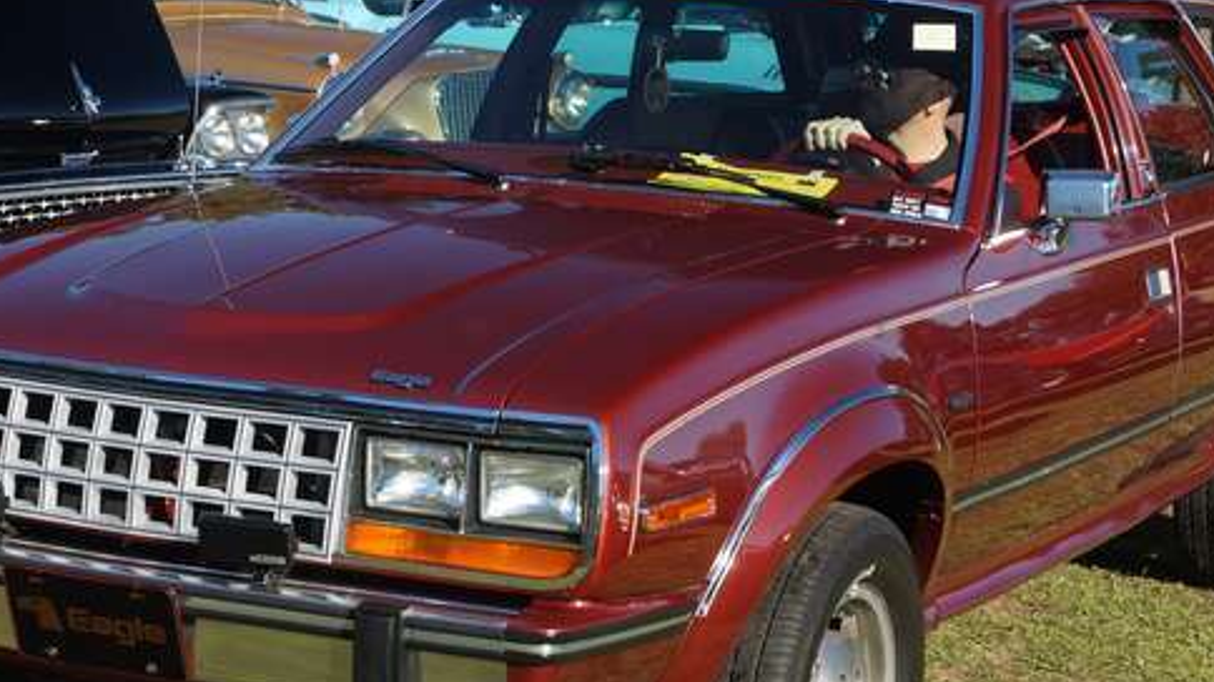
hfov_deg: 27.2
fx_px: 2510
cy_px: 321
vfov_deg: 15.5
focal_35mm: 78
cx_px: 547
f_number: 7.1
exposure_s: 1/160
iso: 100
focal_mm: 30
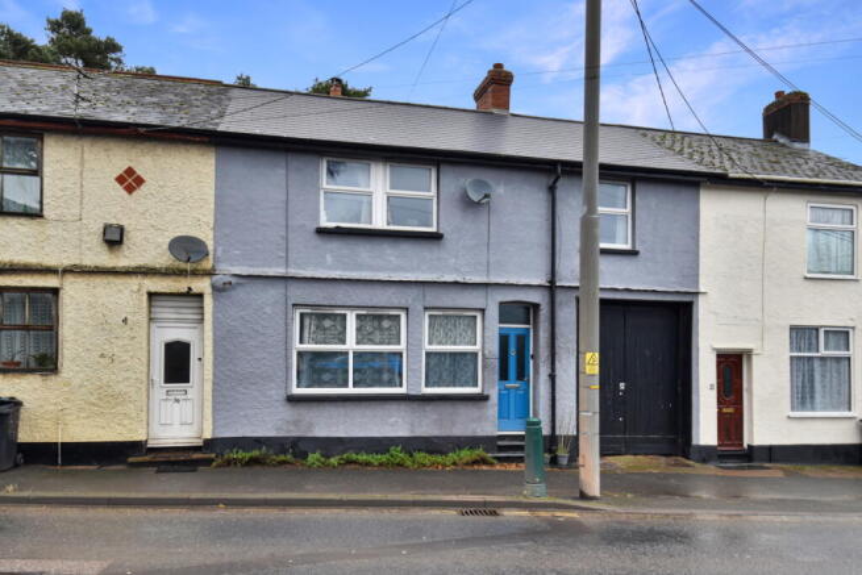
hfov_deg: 73.7
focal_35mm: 24
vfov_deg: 53.2
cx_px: 431
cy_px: 288
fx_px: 575
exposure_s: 1/250
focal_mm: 16
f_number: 6.3
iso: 200
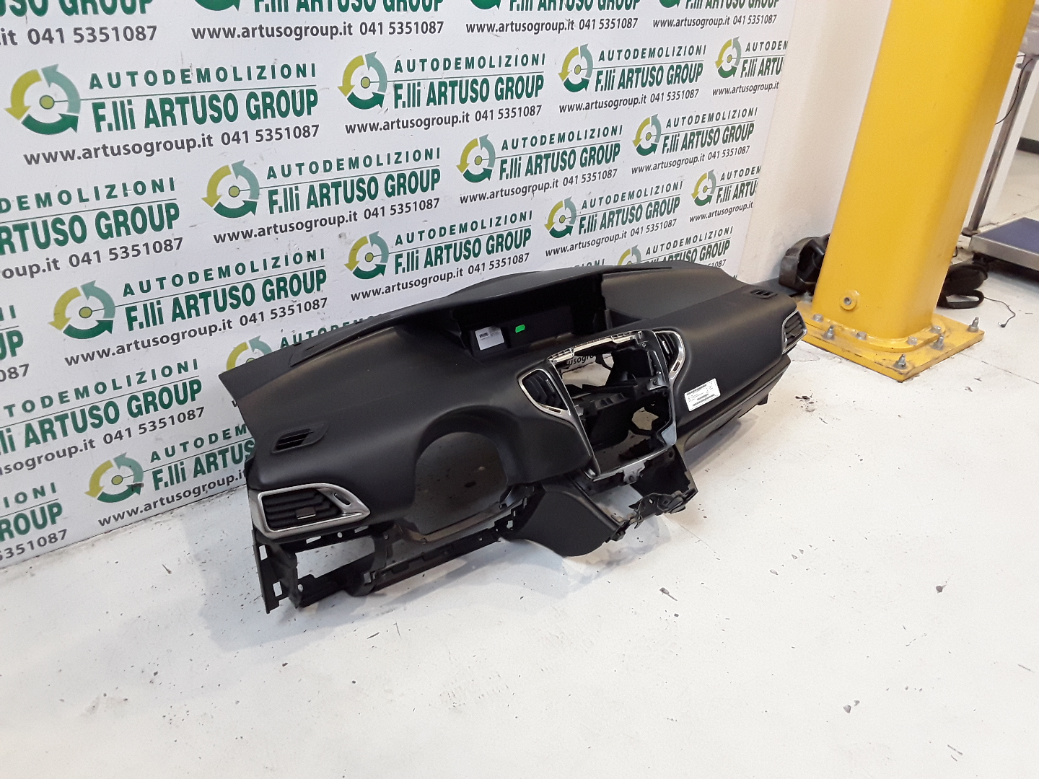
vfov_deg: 45.4
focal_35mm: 31
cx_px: 520
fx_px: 930
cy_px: 390
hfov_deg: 58.4
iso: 324
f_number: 2.2
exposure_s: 1/33
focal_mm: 3.3
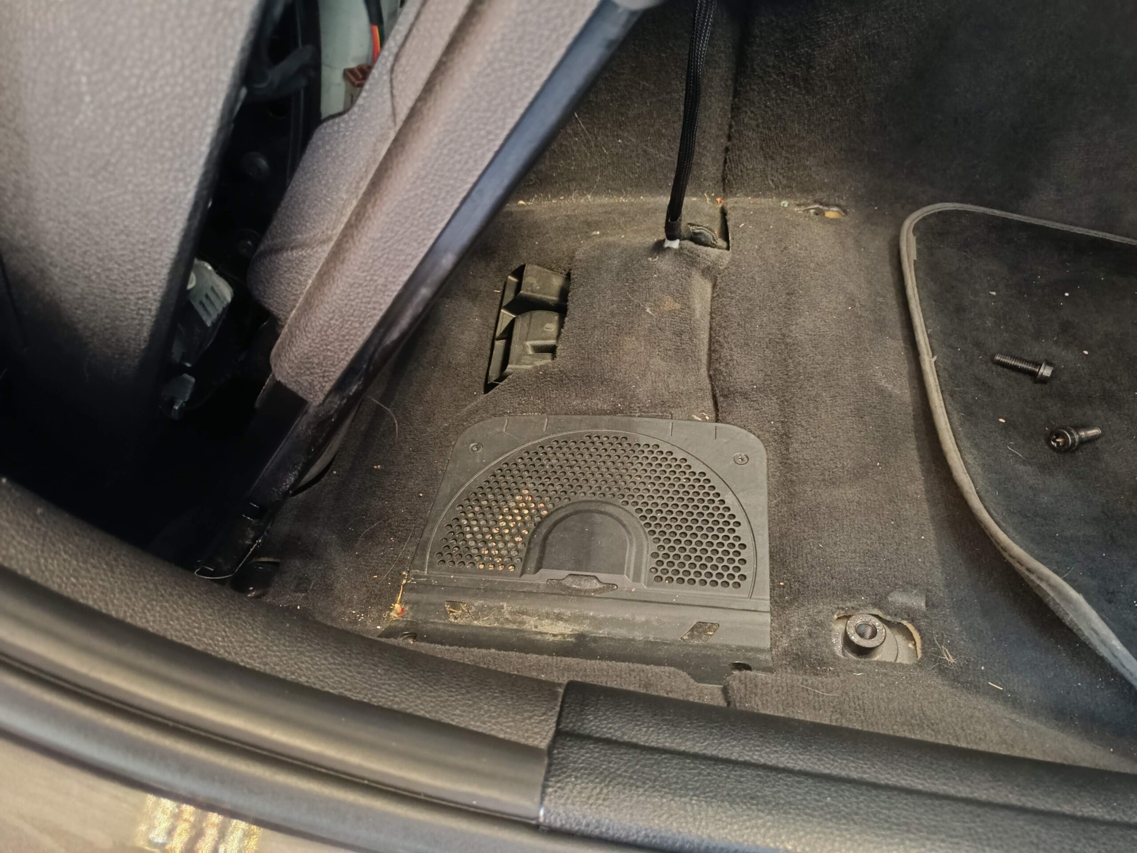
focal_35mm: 24
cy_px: 426
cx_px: 568
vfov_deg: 56.8
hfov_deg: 71.6
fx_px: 788
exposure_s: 1/20
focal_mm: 5.59
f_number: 1.88
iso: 2083
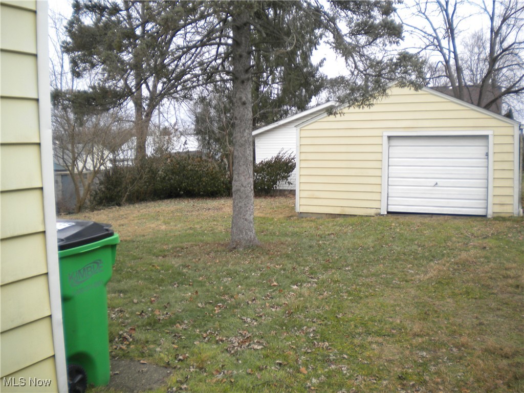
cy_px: 196
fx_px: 530
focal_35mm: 35
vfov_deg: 40.7
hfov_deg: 52.6
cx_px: 262
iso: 80
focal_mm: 6.3
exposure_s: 1/117
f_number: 3.1
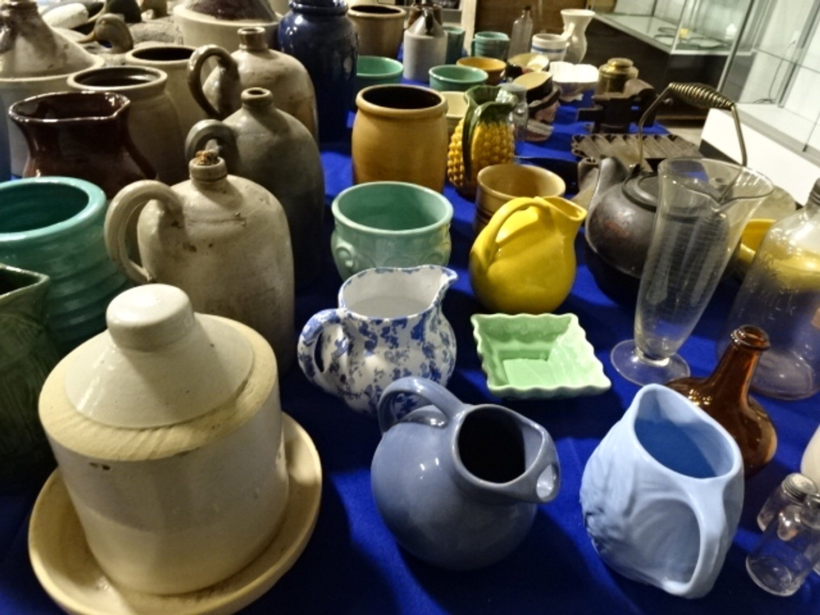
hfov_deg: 71.6
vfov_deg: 56.8
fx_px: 569
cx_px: 410
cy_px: 308
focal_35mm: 24
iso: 800
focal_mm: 4.1
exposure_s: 1/25
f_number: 3.5
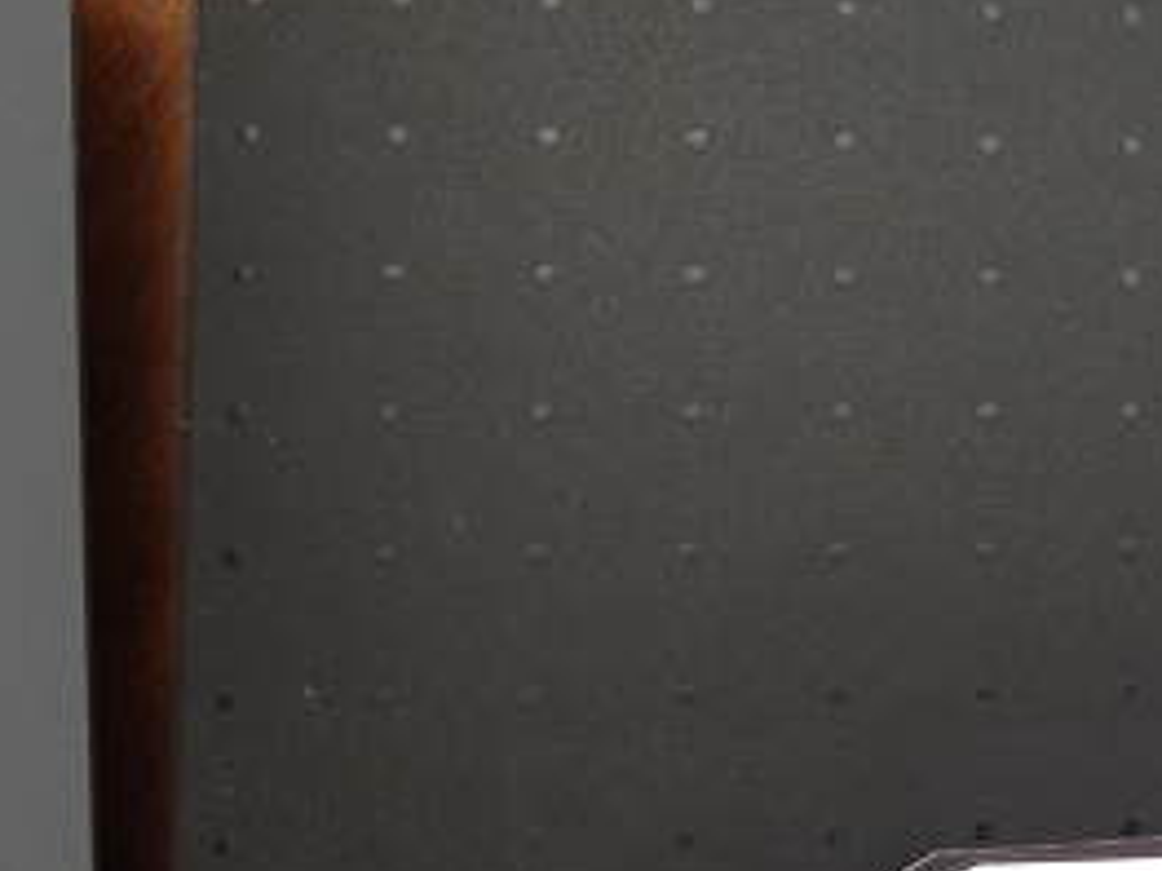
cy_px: 424
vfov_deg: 17.0
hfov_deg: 20.9
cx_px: 1429
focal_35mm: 87
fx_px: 2919
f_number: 2.4
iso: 64
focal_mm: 4.28
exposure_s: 1/24
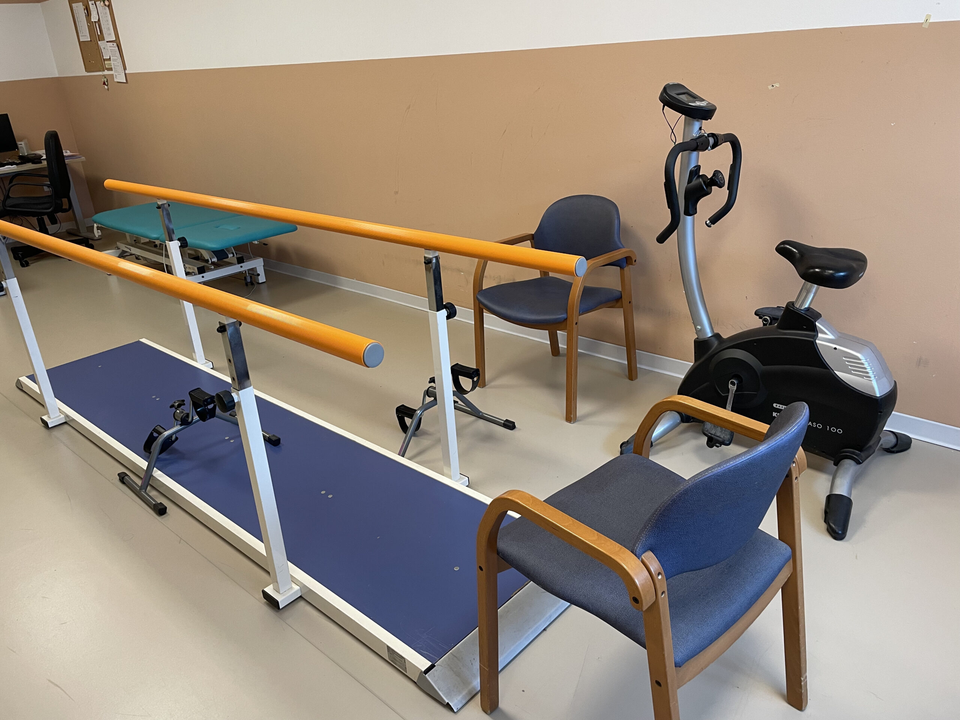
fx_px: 721
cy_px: 360
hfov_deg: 67.3
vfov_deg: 53.1
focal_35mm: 26
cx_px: 480
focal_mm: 4.2
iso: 80
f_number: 1.6
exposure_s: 1/50
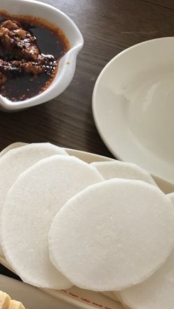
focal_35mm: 49
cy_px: 230
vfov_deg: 41.0
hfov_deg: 23.2
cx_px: -8
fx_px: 402
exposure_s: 1/33
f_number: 1.8
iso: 25
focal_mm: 3.99
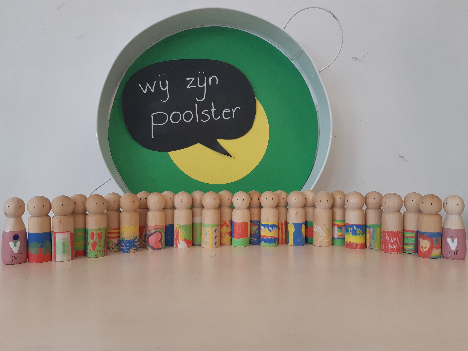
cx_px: 234
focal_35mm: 26
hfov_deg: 67.3
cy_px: 176
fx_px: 352
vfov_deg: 53.1
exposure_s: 1/50
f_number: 1.7
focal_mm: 3.93
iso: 80
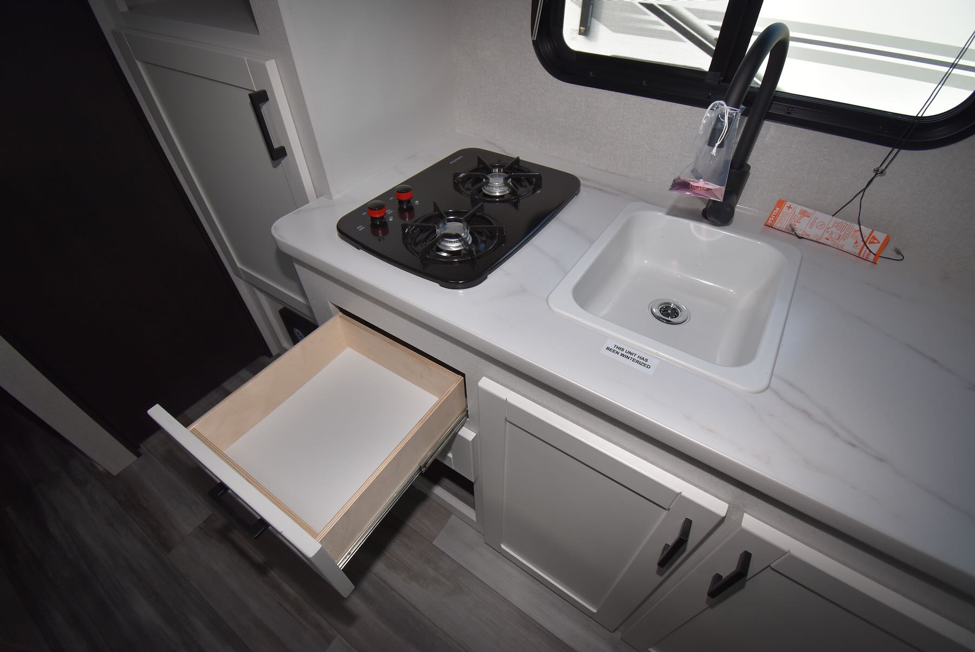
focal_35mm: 15
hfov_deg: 100.3
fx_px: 407
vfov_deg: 77.5
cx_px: 488
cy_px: 326
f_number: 4.5
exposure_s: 1/80
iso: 360
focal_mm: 10
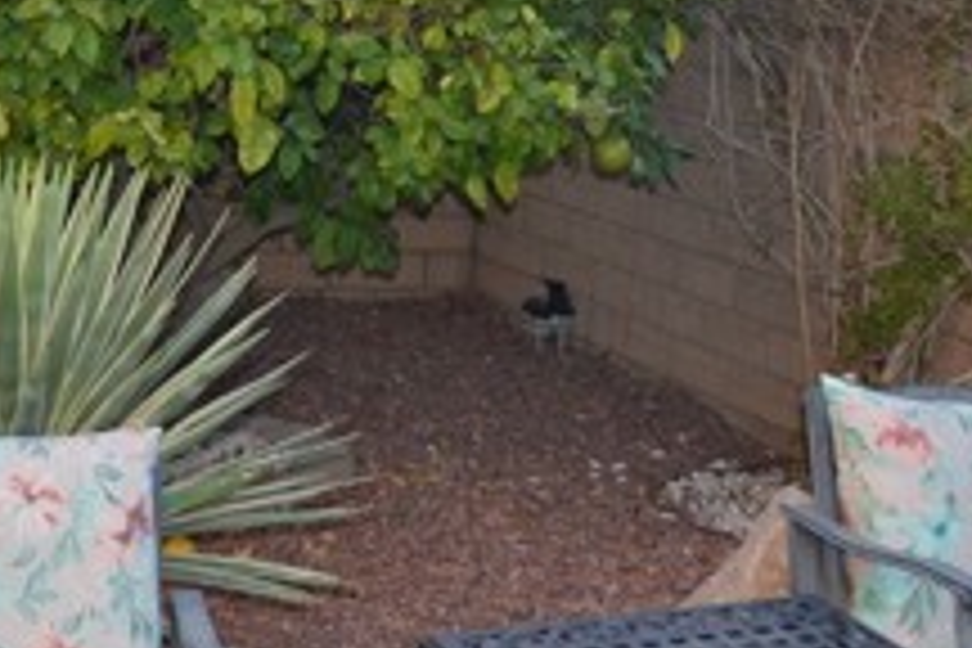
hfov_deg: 24.7
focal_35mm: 80
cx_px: 126
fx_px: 2160
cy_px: 151
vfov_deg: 17.0
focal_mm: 18
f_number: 4
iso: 100
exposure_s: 1/125
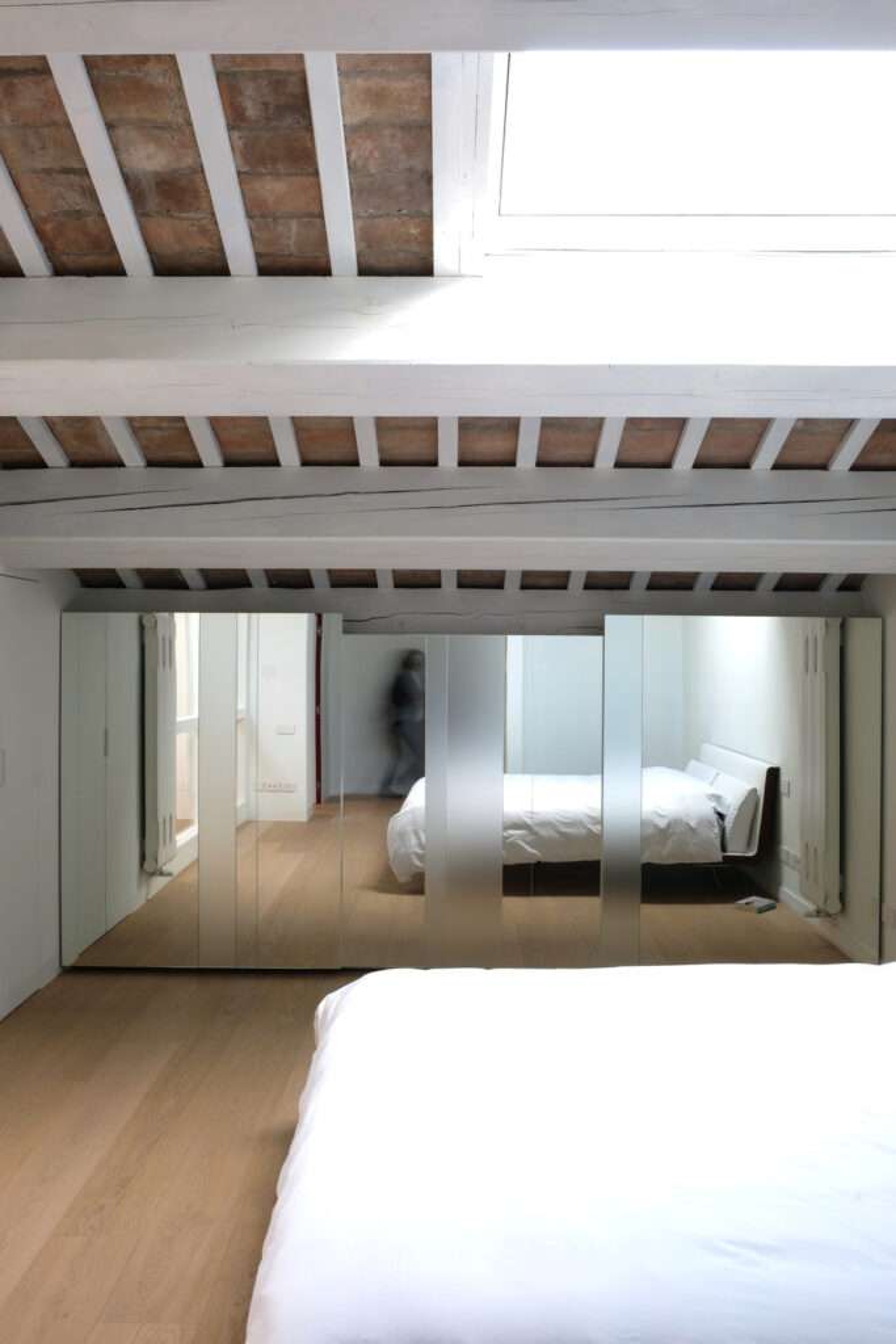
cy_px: 672
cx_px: 448
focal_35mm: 27
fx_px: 1008
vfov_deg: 67.4
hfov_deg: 47.9
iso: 100
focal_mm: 18
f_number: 16
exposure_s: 1/1.2
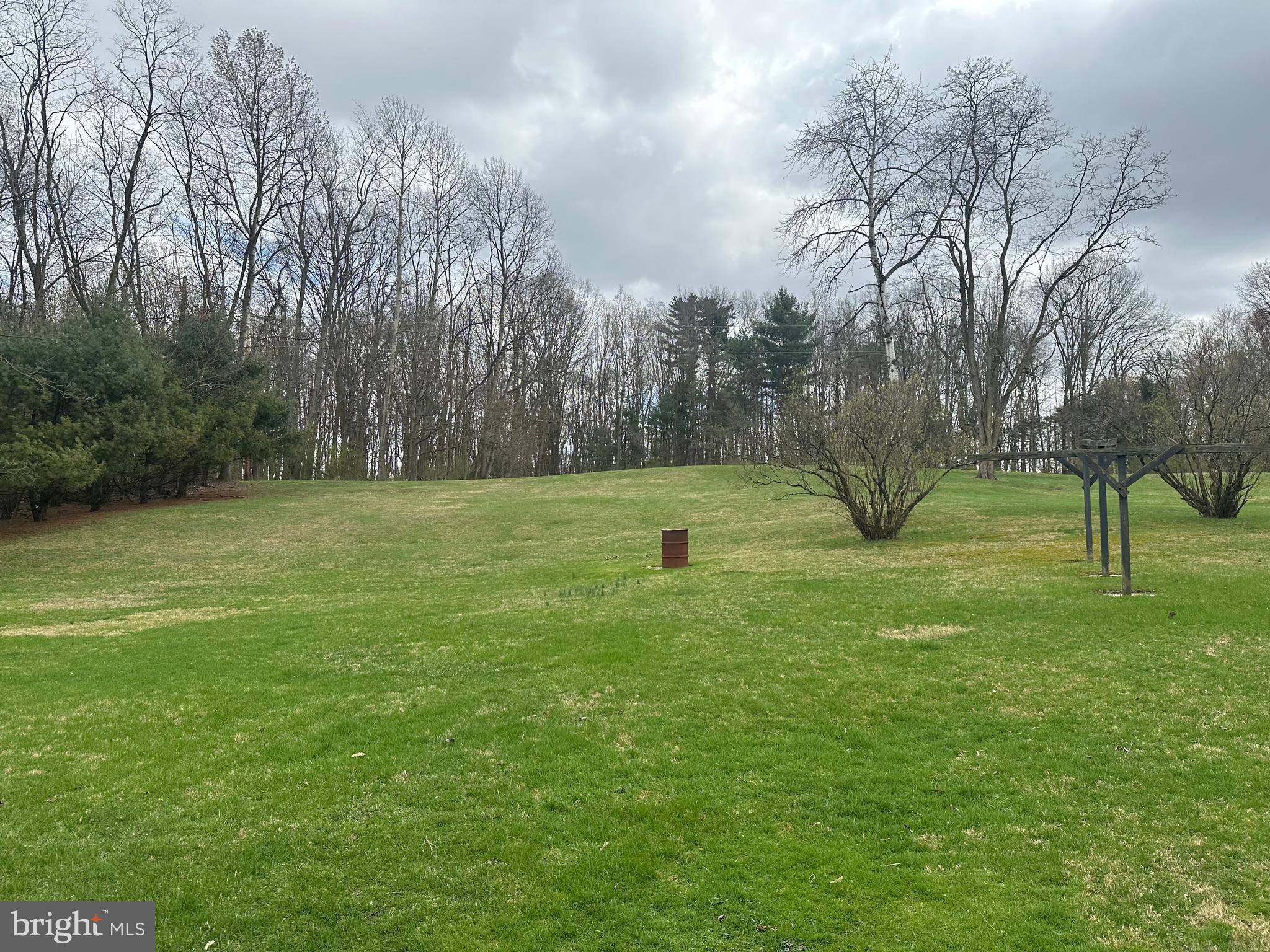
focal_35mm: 24
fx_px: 881
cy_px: 476
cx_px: 635
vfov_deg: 56.8
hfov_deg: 71.6
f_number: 1.78
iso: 80
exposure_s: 1/2591
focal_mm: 6.86
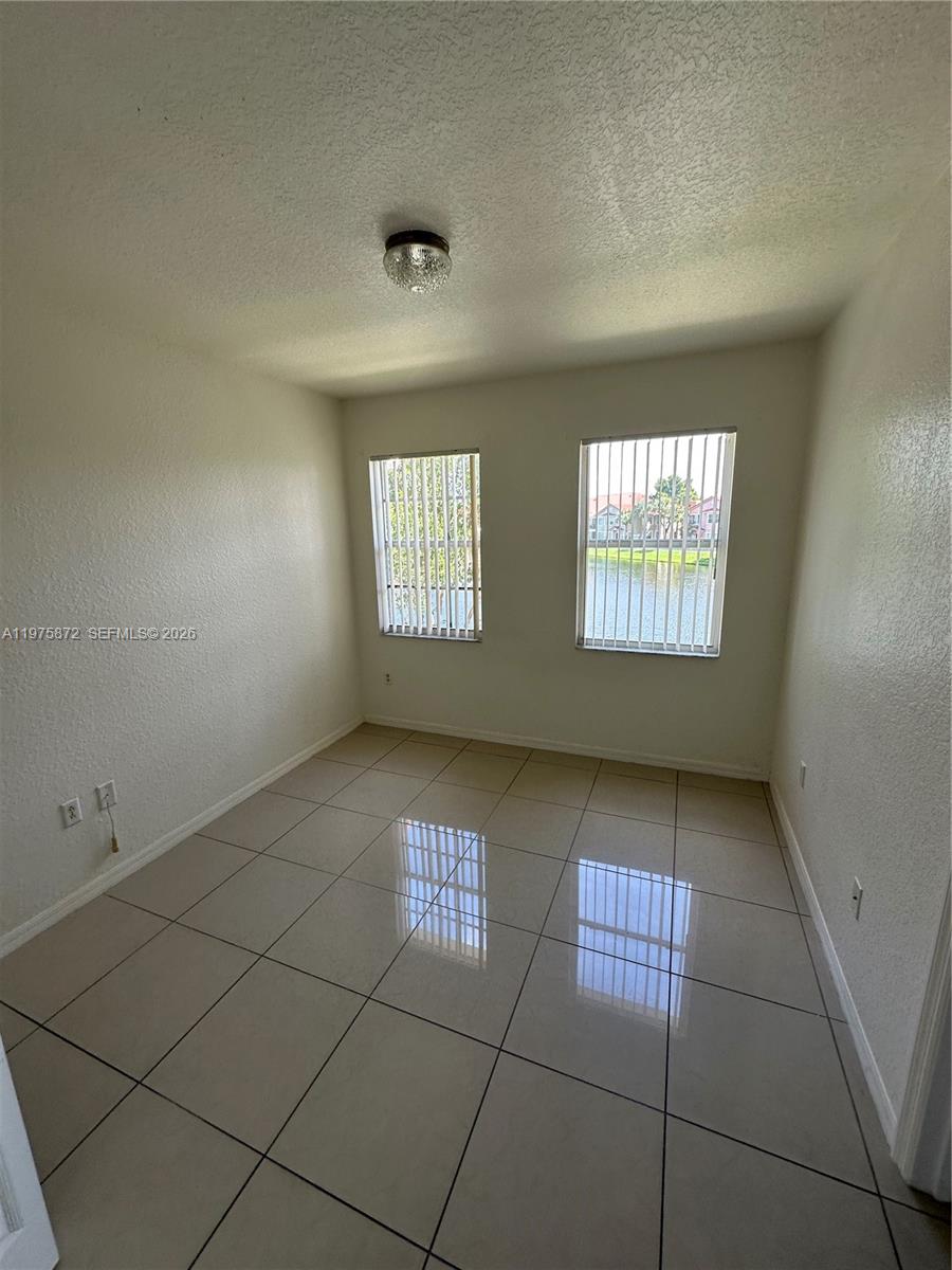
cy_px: 635
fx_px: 513
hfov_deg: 85.7
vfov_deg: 102.1
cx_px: 476
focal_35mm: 14
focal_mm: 2.22
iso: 40
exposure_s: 1/110
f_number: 2.2
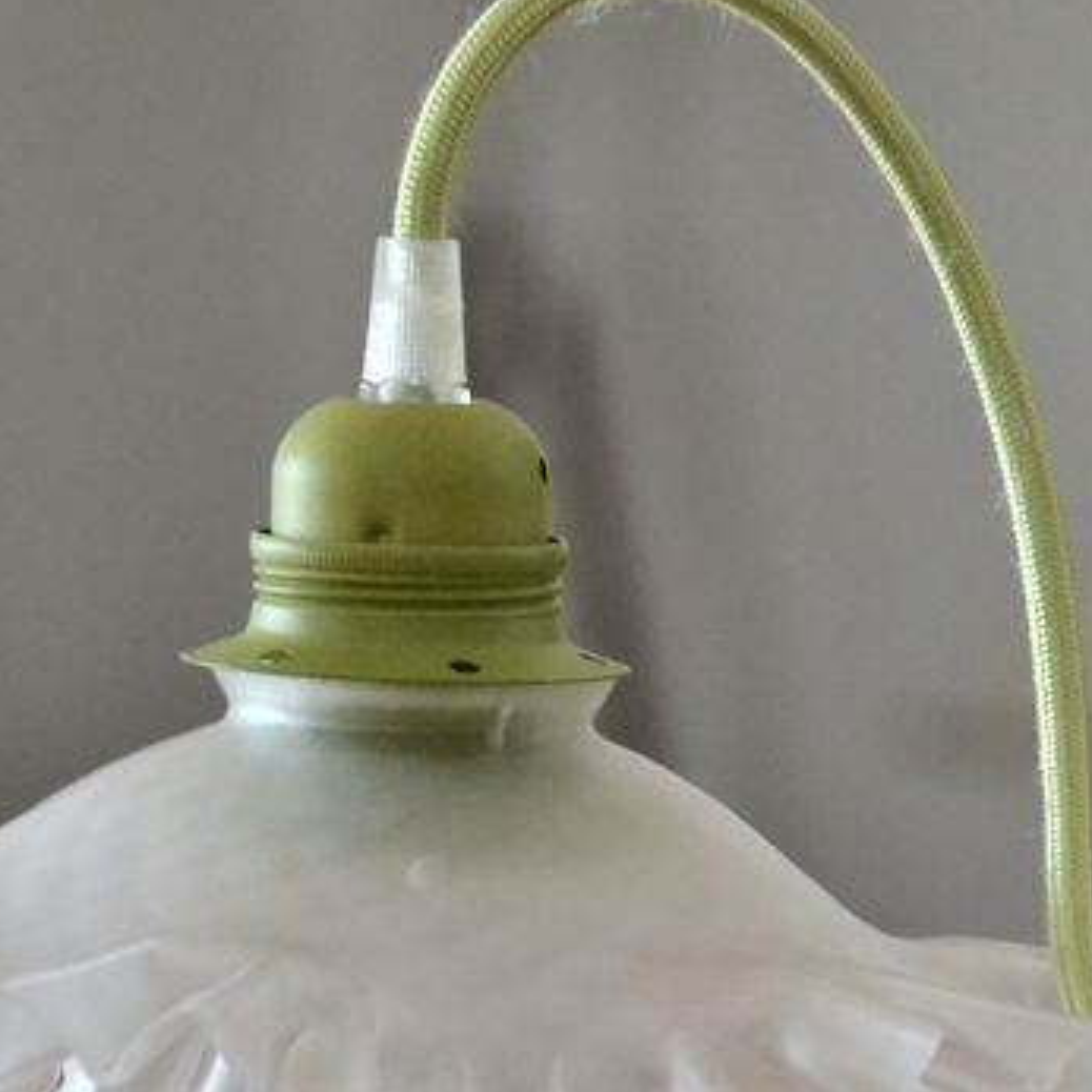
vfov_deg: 5.3
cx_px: 781
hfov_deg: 5.3
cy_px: 682
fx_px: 11708
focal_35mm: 328
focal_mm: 105
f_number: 5.6
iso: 2500
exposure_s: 1/125
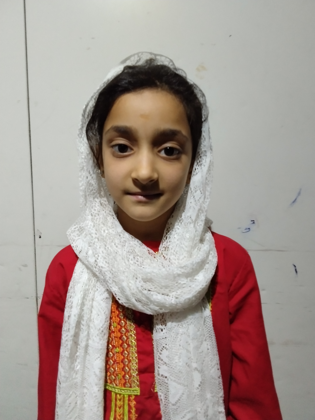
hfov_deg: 53.1
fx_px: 315
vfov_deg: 67.3
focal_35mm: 26
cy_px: 210
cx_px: 158
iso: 419
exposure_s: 1/33
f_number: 2
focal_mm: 2.78
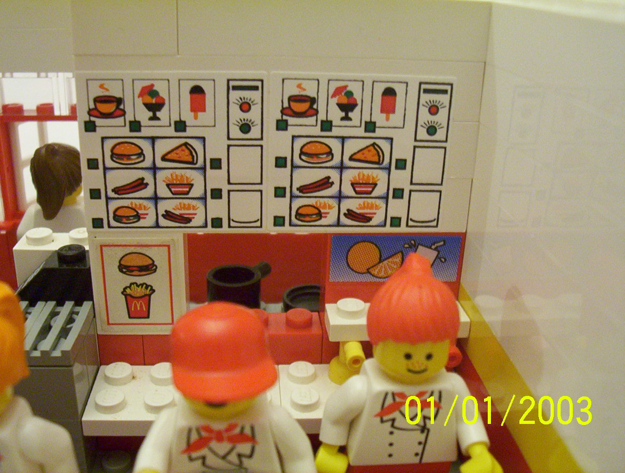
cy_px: 236
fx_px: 779
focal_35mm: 43
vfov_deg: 33.8
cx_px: 312
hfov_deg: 43.7
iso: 200
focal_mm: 5.77
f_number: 2.73
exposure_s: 1/8.39
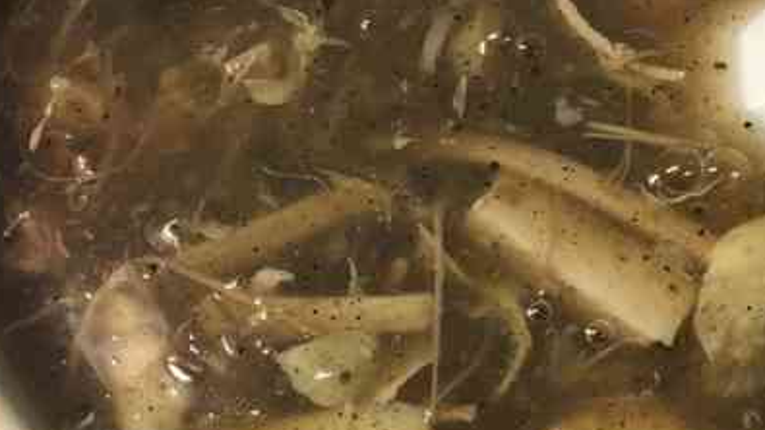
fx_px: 1136
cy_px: 162
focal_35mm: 56
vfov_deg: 21.4
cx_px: 589
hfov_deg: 36.2
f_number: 2.2
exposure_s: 1/25
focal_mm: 4.15
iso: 200
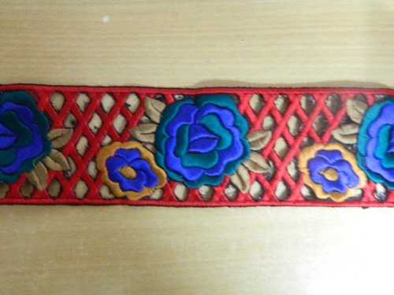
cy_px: 148
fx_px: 353
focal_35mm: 31
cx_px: 197
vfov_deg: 45.4
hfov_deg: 58.4
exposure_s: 1/3
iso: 800
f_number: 3.2
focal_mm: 5.6
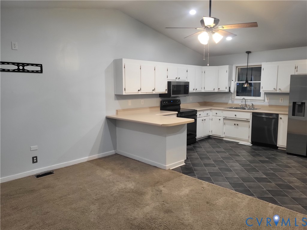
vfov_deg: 53.1
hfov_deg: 67.3
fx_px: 231
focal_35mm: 26
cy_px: 115
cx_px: 154
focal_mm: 5.4
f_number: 1.8
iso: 250
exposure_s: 1/60
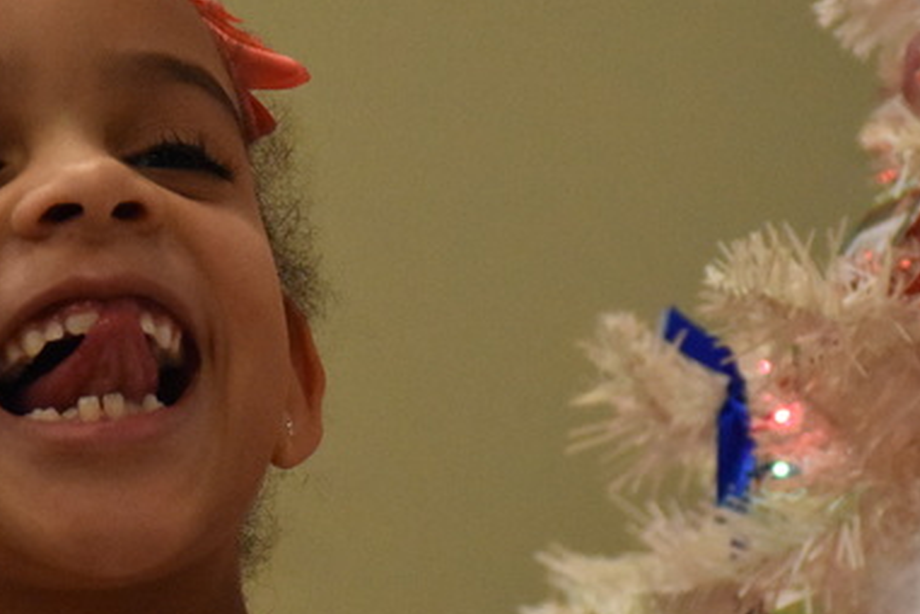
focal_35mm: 383
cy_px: 352
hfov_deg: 5.4
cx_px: 273
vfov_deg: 3.6
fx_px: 9796
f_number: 5.3
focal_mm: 95
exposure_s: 1/400
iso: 5000
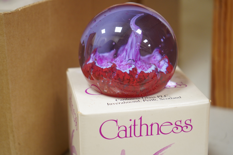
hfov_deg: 28.9
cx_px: 116
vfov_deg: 19.4
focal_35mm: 70
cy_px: 78
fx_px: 453
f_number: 5.6
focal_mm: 70
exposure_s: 1/80
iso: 2500
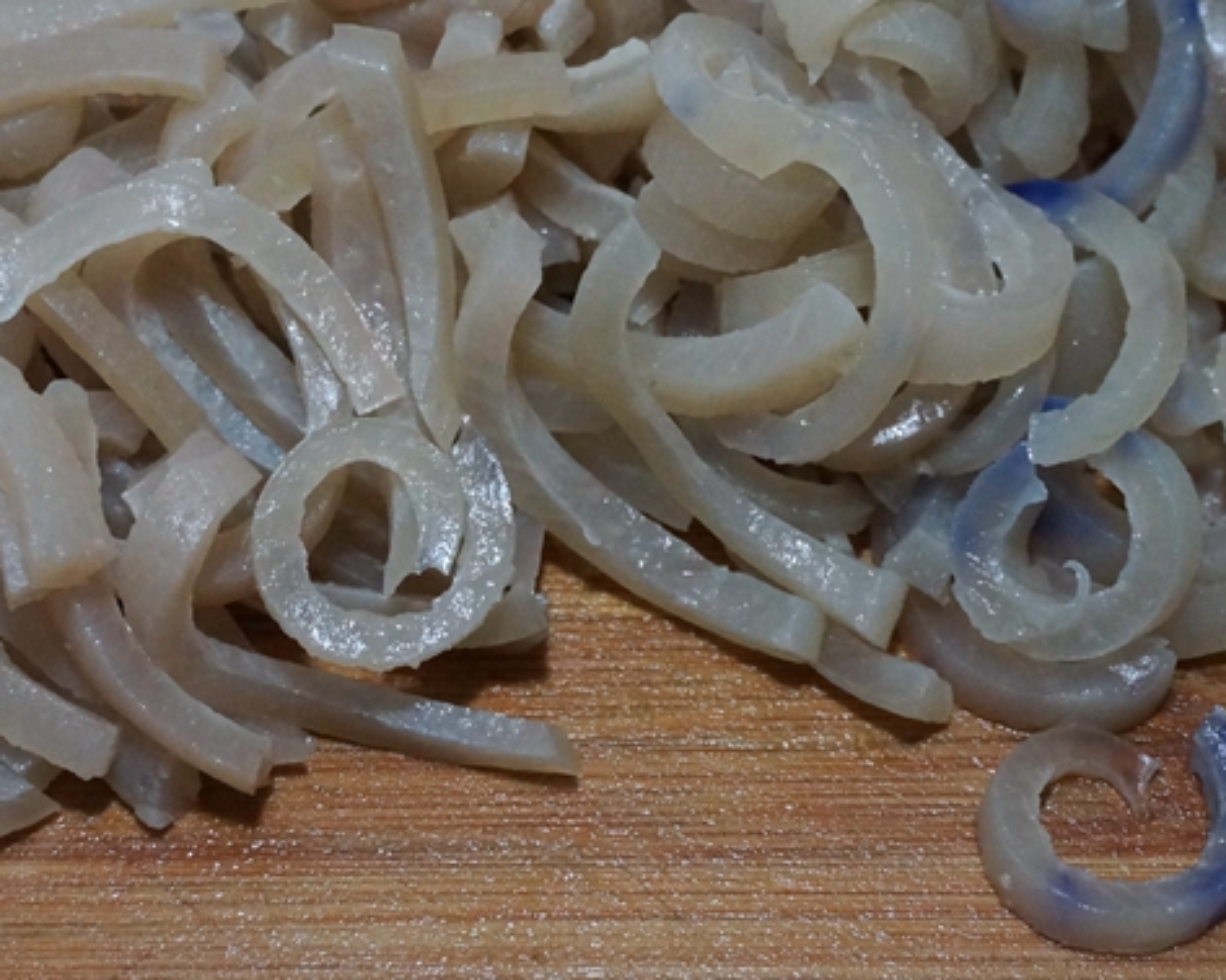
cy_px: 179
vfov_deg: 16.2
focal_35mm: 94
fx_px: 3410
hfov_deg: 20.4
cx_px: 549
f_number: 5
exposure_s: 1/160
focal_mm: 31
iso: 2500
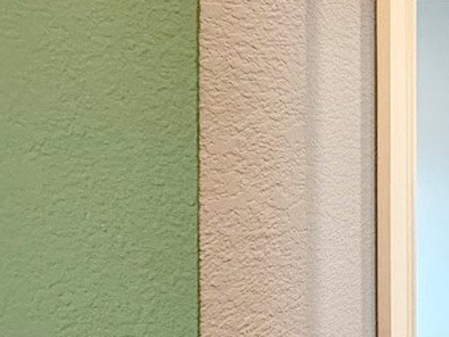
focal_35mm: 53
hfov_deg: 24.6
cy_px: 198
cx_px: 725
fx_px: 688
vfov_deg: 27.5
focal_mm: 2.22
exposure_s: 1/60
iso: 500
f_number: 2.2
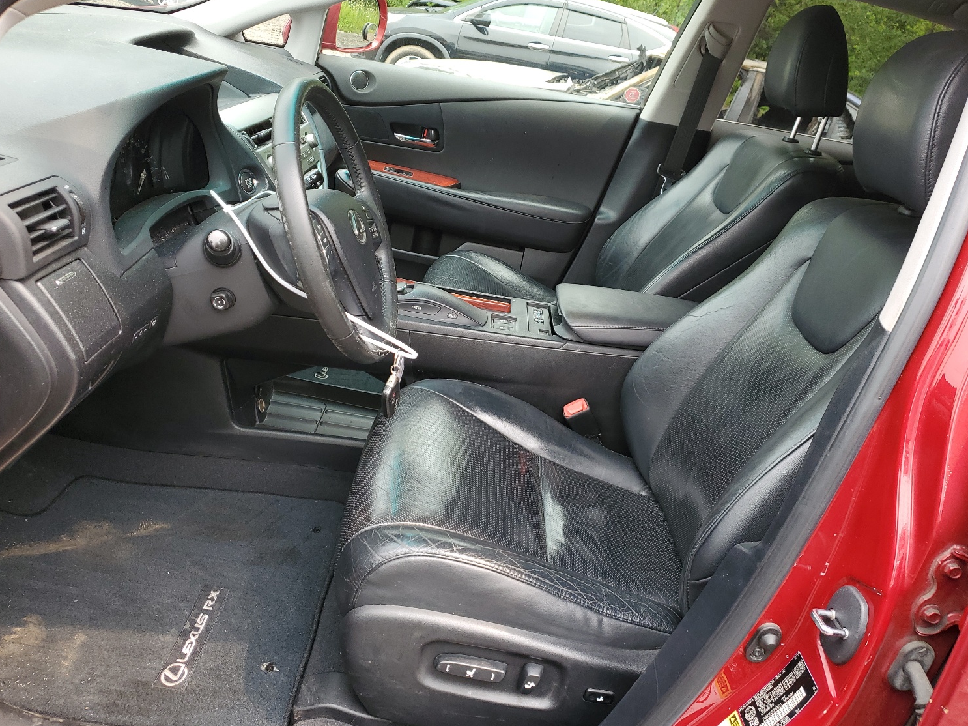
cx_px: 502
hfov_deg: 63.4
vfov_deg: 49.7
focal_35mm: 28
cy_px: 367
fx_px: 783
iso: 50
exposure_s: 1/250
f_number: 1.5
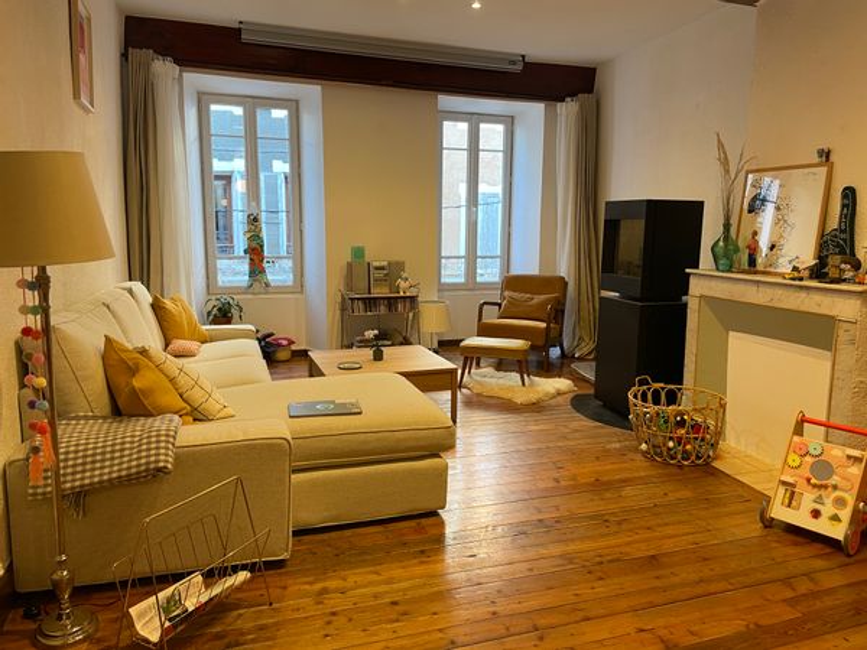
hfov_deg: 67.3
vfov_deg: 53.1
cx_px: 434
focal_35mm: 26
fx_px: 651
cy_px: 325
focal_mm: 4.2
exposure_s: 1/50
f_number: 1.6
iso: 100
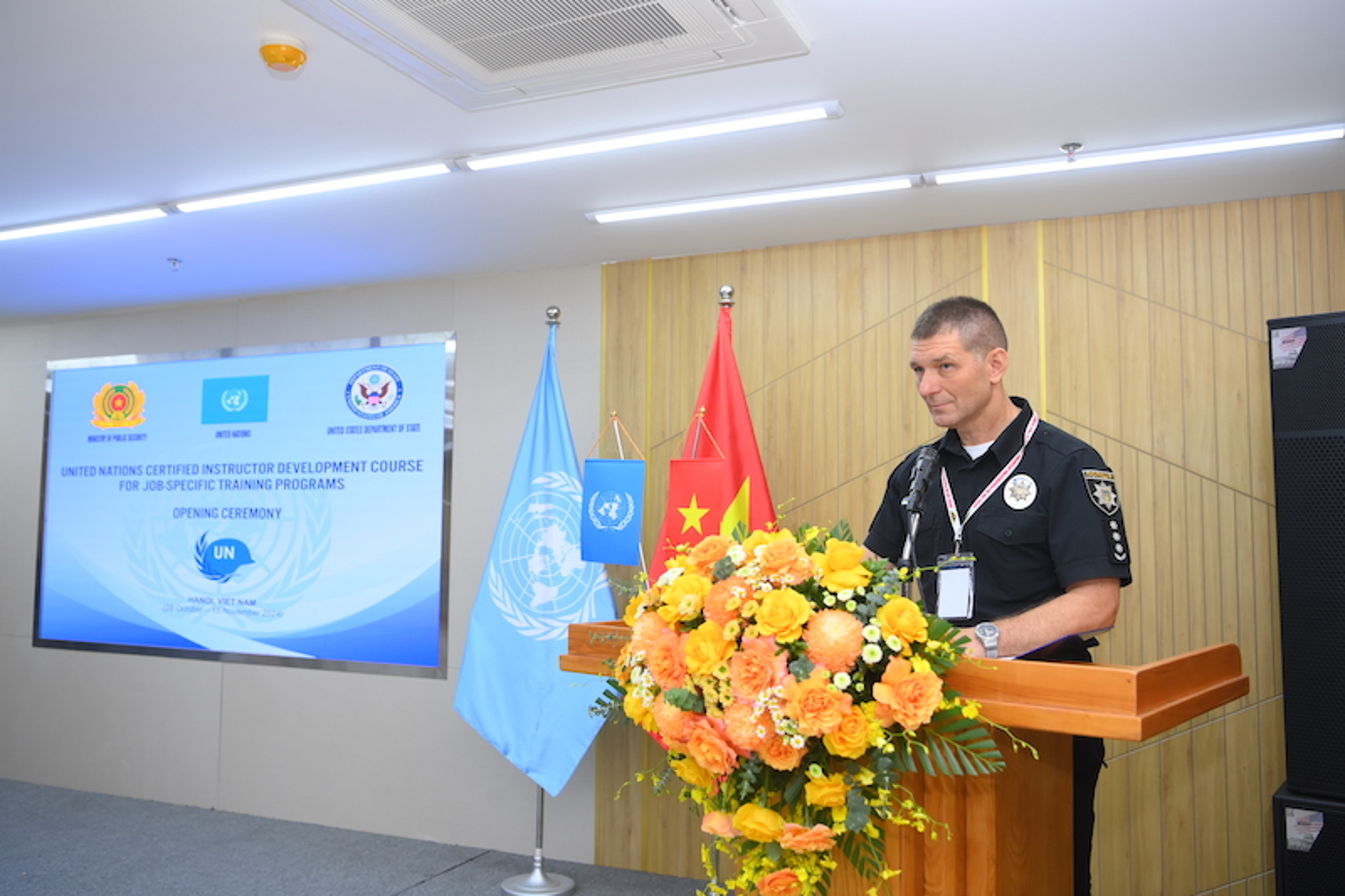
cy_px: 448
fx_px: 1158
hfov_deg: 60.3
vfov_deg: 42.3
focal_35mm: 31
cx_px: 672
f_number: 3.5
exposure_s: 1/160
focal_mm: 31
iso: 640
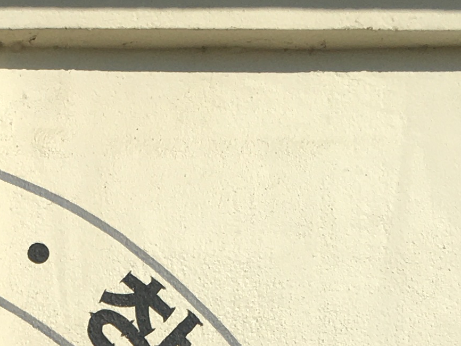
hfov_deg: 14.2
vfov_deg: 10.2
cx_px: -83
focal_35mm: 135
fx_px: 1798
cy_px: 675
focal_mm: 4.15
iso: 25
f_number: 2.2
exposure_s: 1/4049
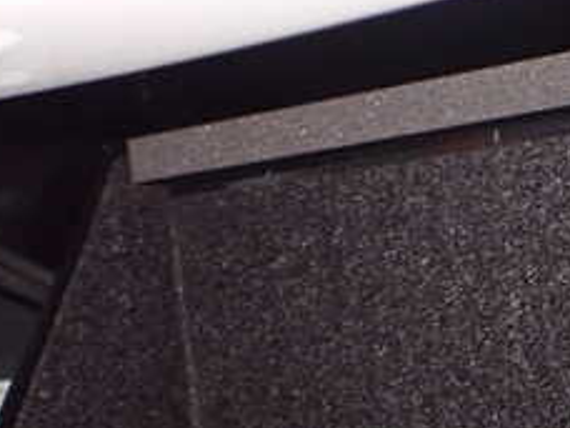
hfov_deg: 23.8
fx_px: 1301
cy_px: 288
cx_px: 552
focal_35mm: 79
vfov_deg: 18.6
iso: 800
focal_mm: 5.4
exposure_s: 1/30
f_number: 2.3
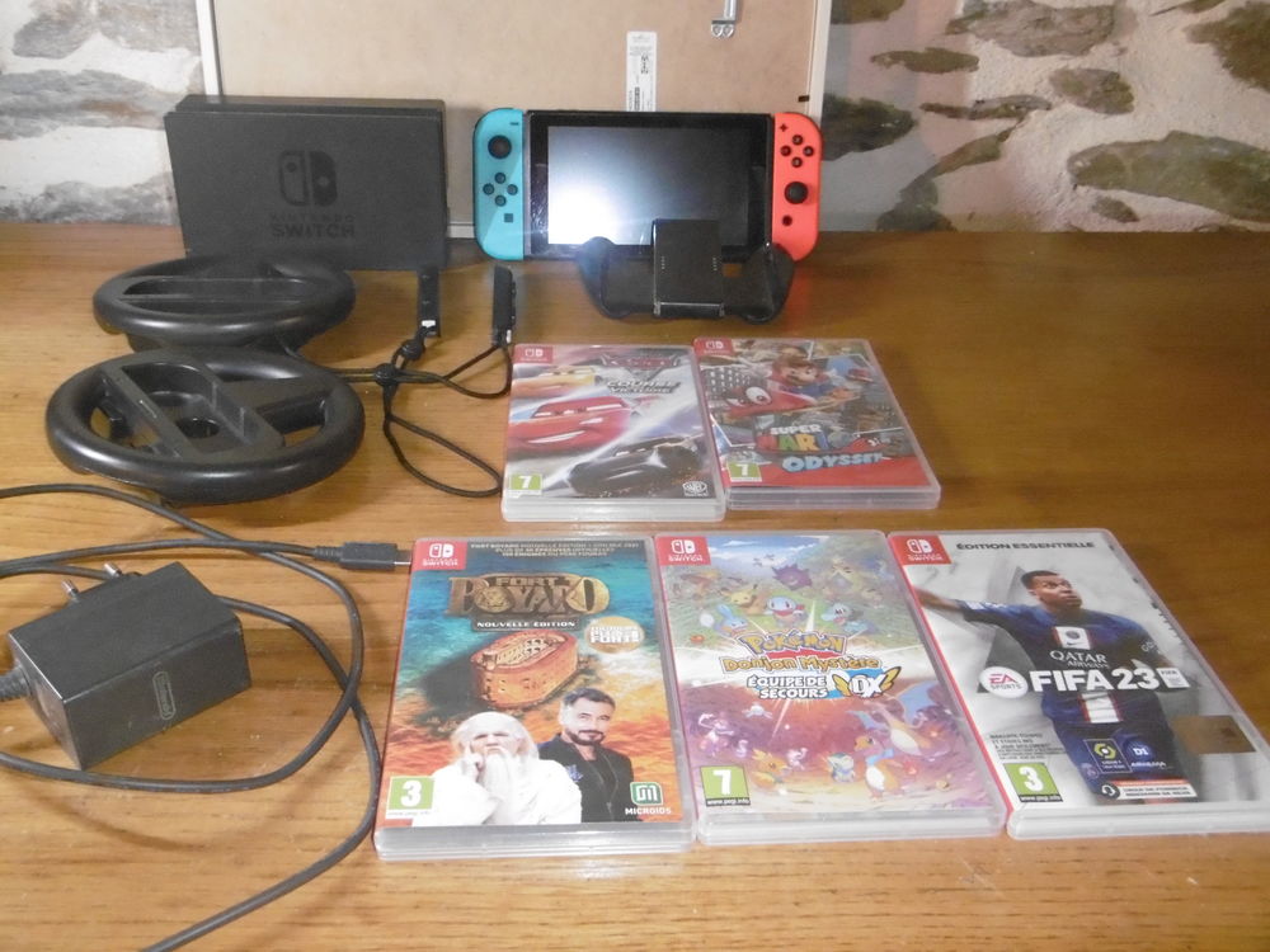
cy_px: 476
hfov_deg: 56.8
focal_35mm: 32
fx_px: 1174
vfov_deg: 44.2
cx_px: 635
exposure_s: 1/10
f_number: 3.5
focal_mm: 5.8
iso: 800
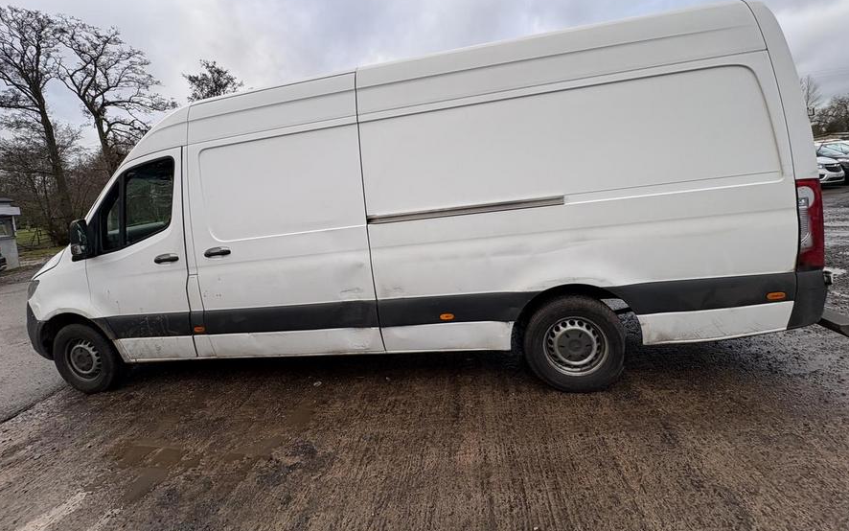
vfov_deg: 74.1
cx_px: 424
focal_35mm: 15
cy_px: 216
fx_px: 347
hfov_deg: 101.5
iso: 40
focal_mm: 2.22
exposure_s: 1/278
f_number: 2.2
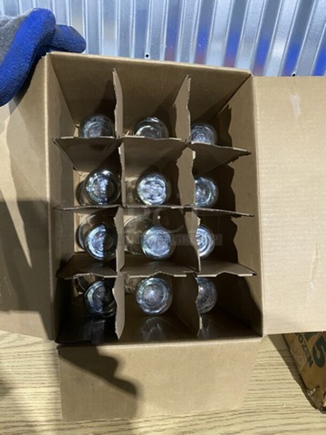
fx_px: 326
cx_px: 163
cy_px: 218
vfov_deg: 67.3
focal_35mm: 26
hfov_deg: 53.1
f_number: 1.8
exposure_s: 1/37
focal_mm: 4.25
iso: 640
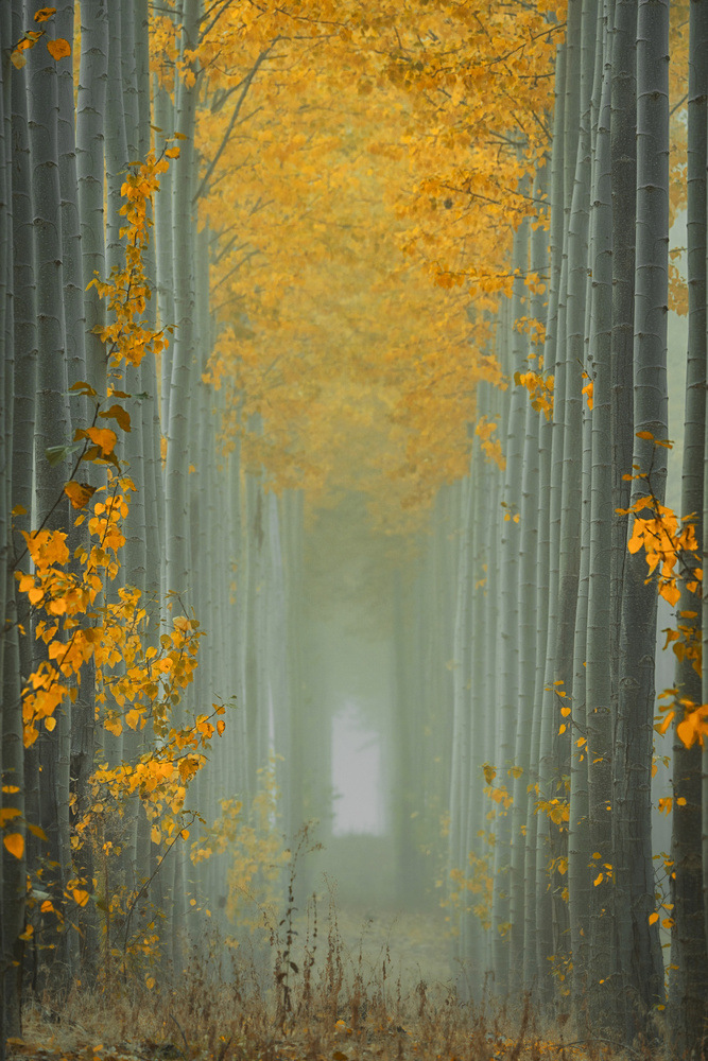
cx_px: 354
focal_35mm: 382
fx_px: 11264
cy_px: 530
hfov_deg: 3.6
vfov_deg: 5.4
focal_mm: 382
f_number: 11
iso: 100
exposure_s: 1/40
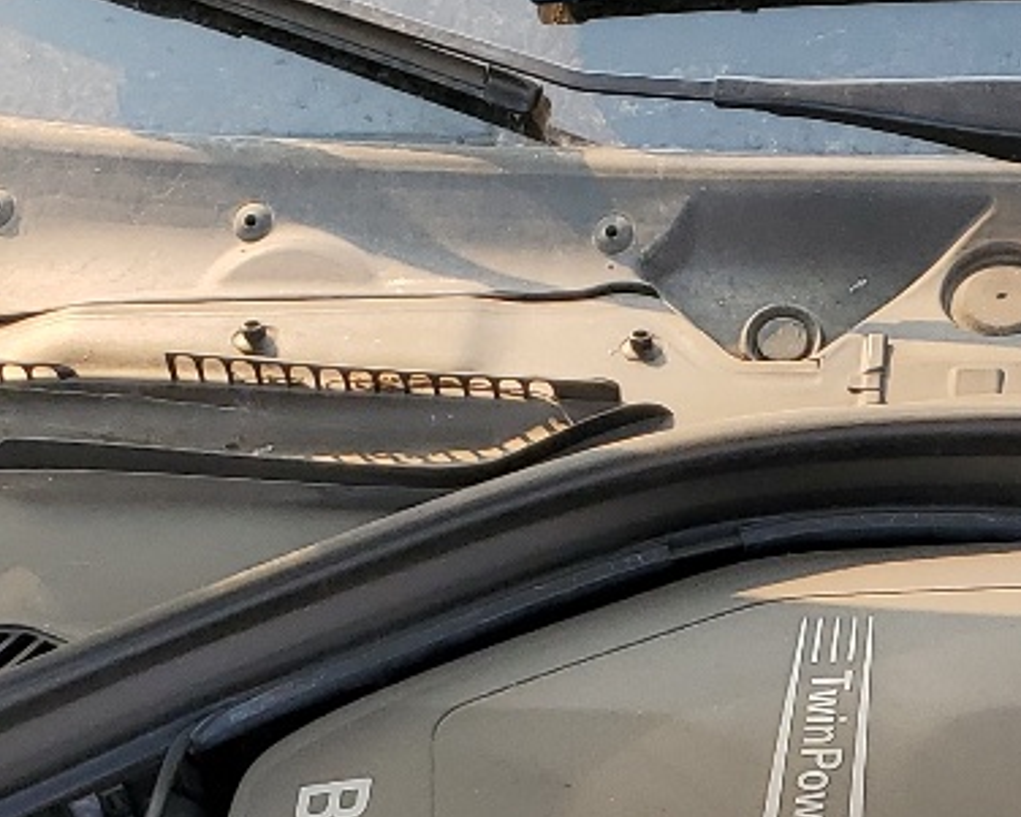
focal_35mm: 108
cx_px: 1170
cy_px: 1610
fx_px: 3264
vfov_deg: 12.6
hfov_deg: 17.1
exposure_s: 1/588
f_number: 1.5
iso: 50
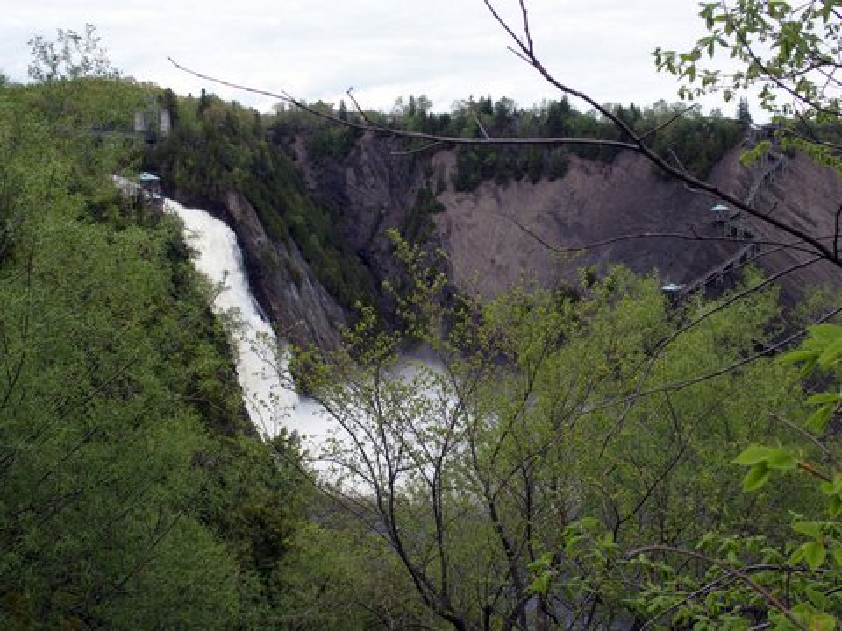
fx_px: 1119
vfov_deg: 31.5
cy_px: 316
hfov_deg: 41.2
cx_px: 421
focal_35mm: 46
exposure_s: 1/500
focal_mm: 9.8
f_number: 3.5
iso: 100
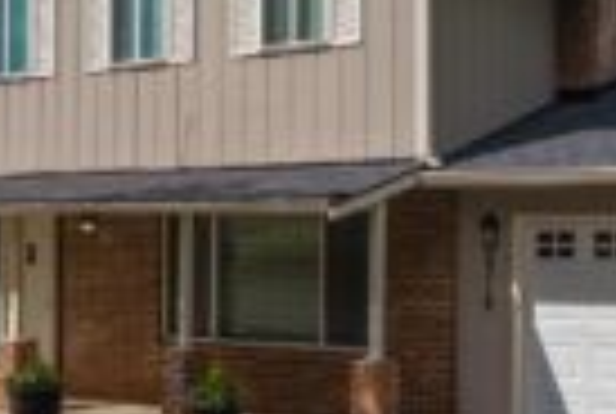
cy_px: 227
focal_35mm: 70
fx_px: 1200
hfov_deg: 28.3
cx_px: 472
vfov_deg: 19.5
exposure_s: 1/320
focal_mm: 24
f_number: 7.1
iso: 80
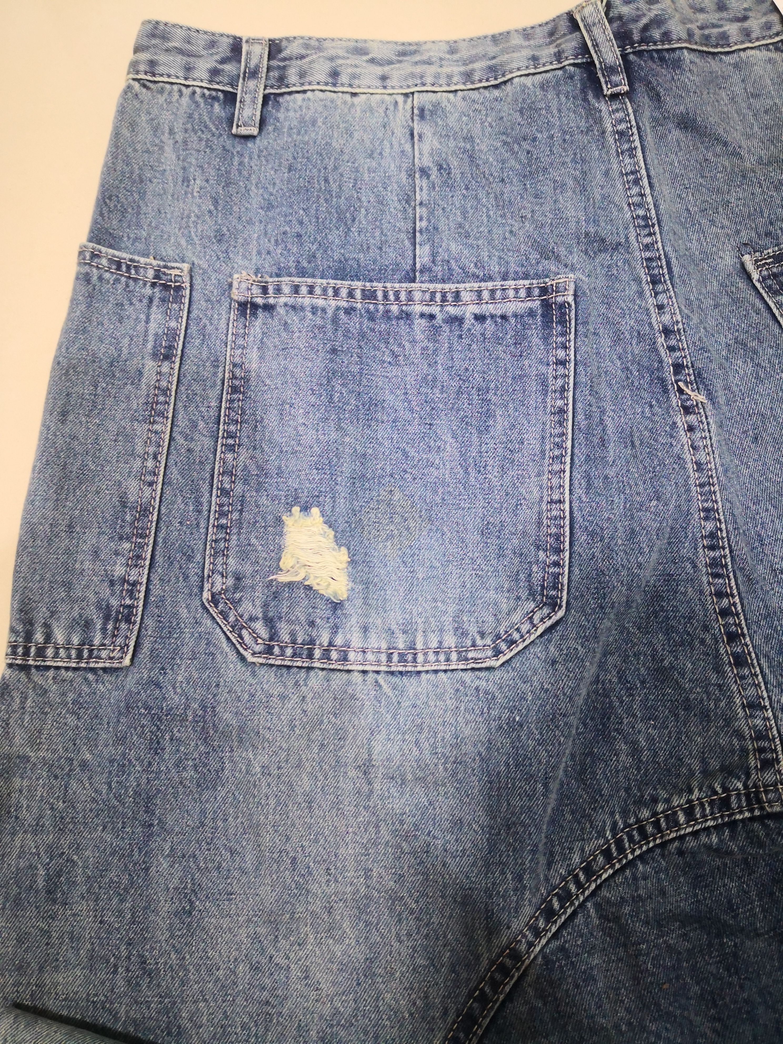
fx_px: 814
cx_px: 392
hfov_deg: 51.4
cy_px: 522
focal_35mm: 27
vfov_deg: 65.3
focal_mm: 3.95
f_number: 1.6
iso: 400
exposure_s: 1/25
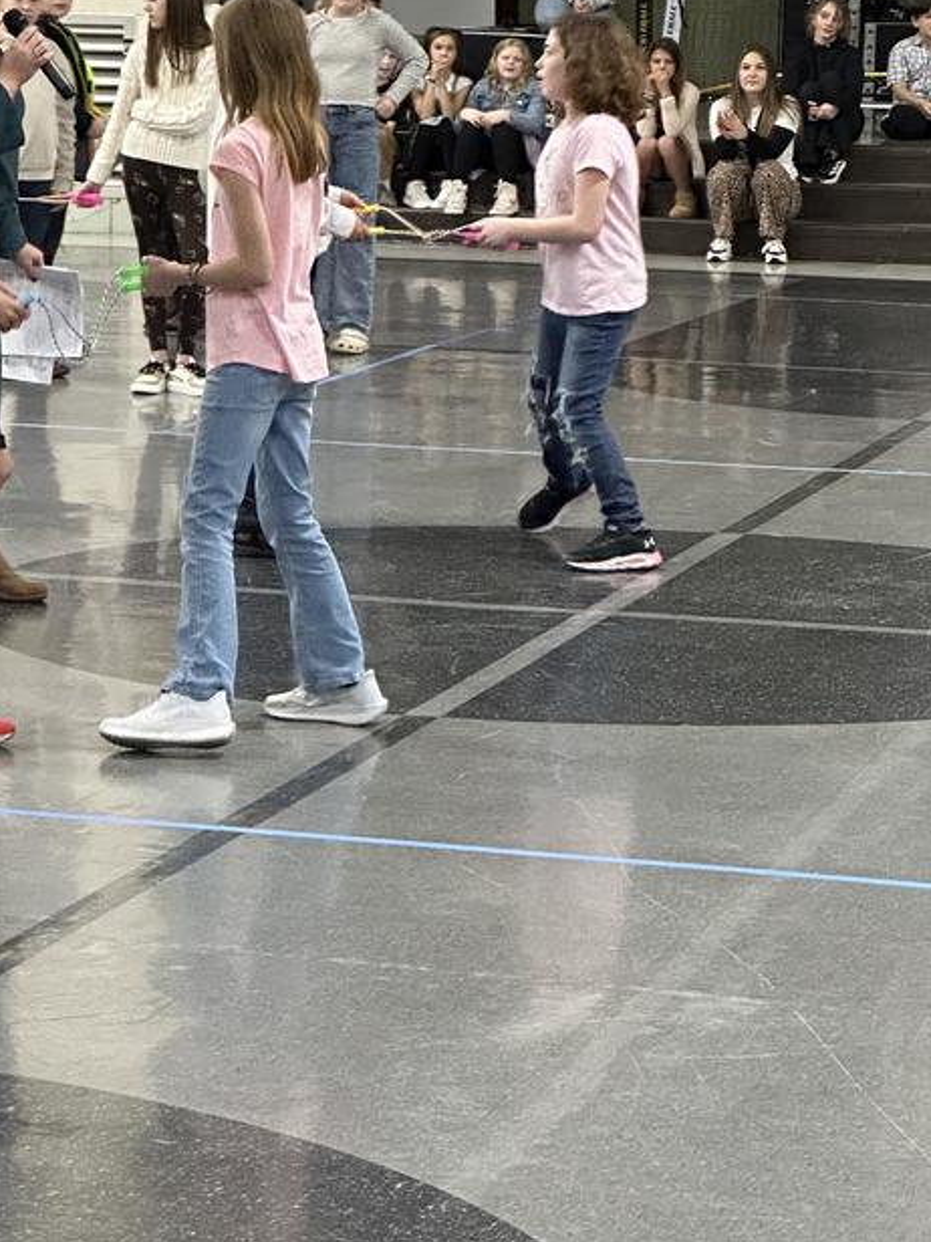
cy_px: 444
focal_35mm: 128
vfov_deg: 15.4
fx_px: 4590
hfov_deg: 11.5
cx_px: 159
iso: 500
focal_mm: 9
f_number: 2.8
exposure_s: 1/60
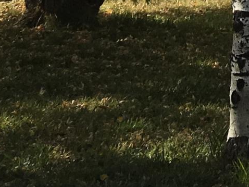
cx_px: 734
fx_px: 1310
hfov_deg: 8.9
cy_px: -306
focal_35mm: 182
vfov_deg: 7.5
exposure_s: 1/1115
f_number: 2.2
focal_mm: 4.15
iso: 25
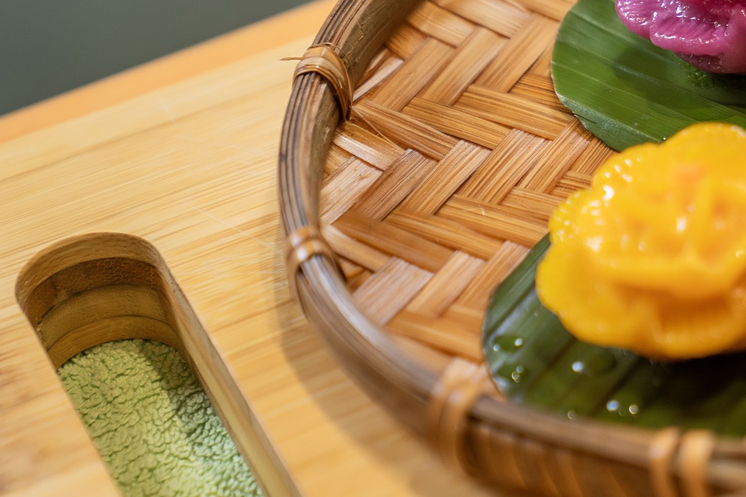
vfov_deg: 7.7
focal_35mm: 178
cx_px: 871
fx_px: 3688
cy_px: 59
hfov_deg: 11.3
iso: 500
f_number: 3.5
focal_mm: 70
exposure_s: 1/160
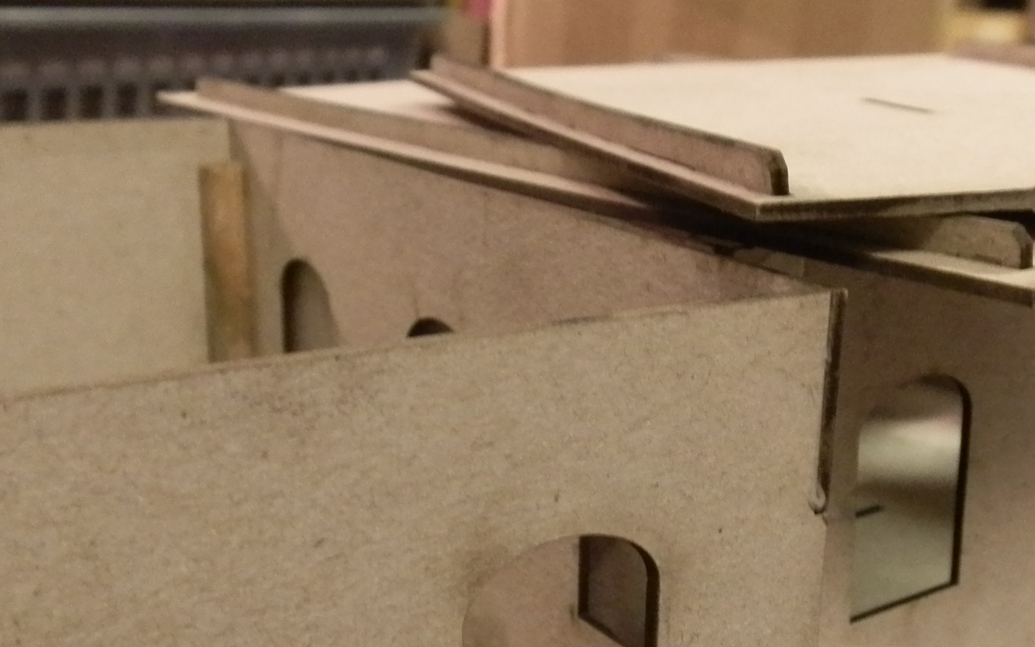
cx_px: 616
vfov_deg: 25.2
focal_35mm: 51
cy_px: 451
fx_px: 1439
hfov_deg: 39.4
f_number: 3.1
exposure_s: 1/20
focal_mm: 5
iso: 400
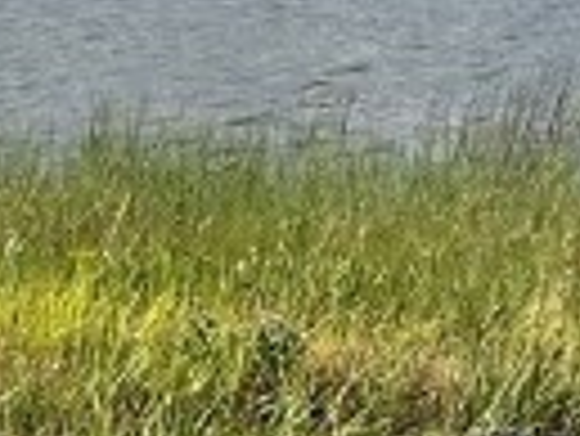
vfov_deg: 7.0
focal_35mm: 206
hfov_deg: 9.6
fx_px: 3455
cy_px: -449
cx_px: 225
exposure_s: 1/6897
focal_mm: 4.2
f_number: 1.6
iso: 32
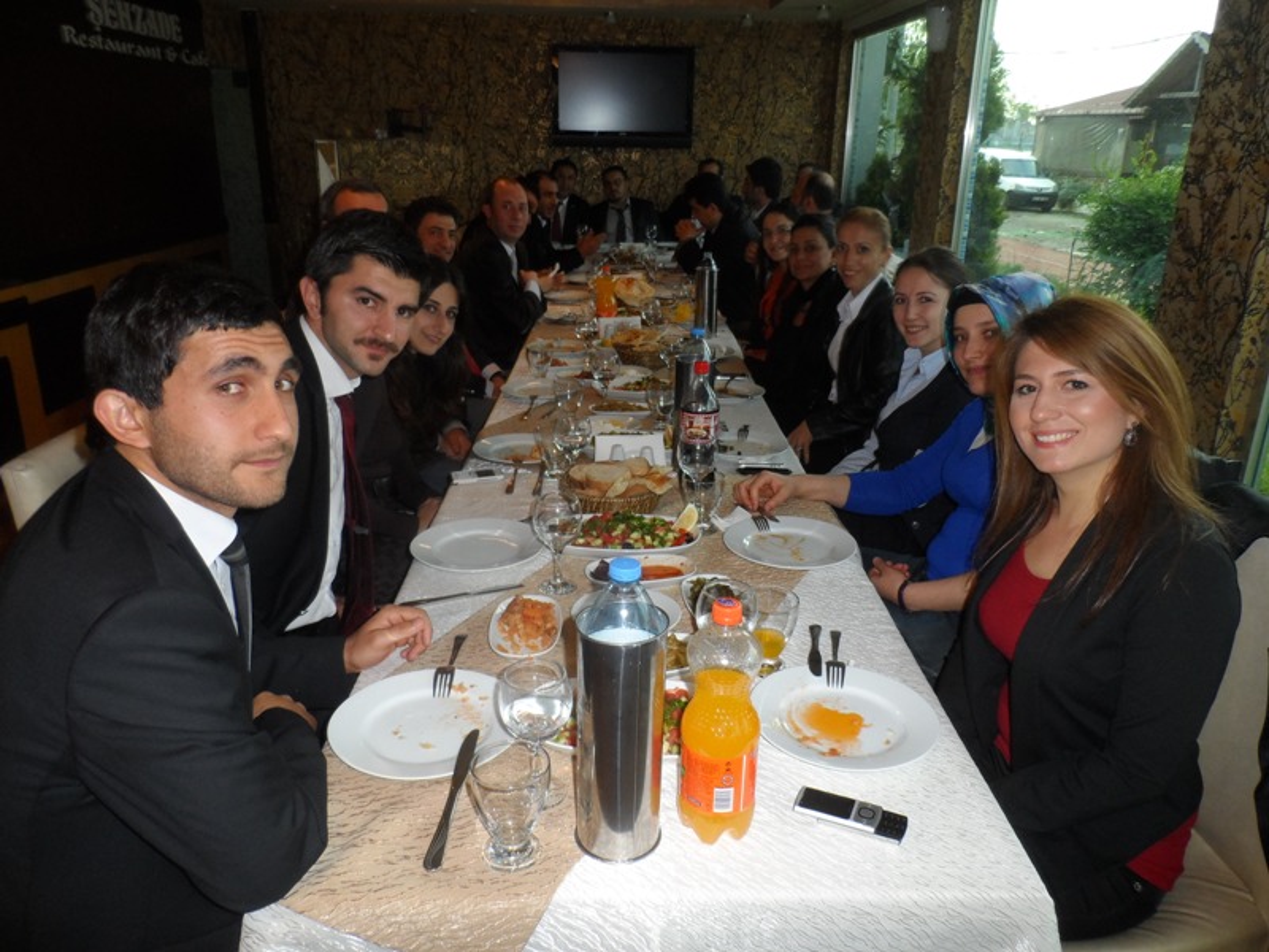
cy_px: 476
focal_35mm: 24
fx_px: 880
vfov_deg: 56.8
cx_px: 634
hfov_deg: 71.6
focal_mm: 4
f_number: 3.2
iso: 120
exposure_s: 1/30
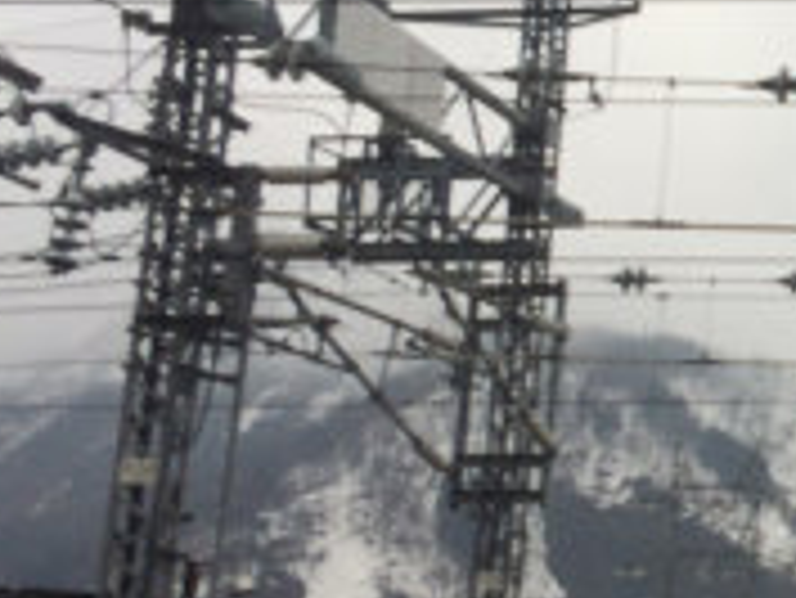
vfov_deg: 14.8
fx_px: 2301
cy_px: 205
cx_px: 1124
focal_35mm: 100
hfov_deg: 17.9
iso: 32
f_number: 2.2
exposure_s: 1/570
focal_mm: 4.15
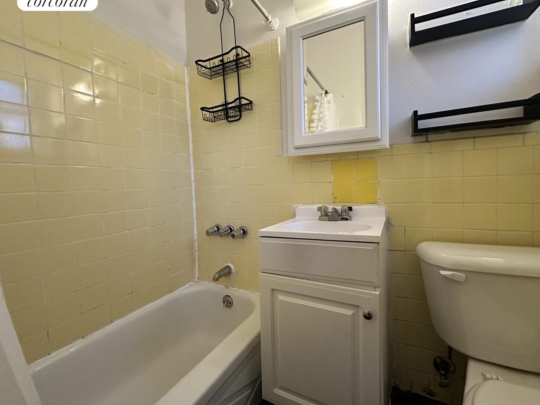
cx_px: 289
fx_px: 234
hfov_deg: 98.0
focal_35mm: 15
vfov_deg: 81.7
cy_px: 193
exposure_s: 1/60
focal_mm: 2.22
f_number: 2.2
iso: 640
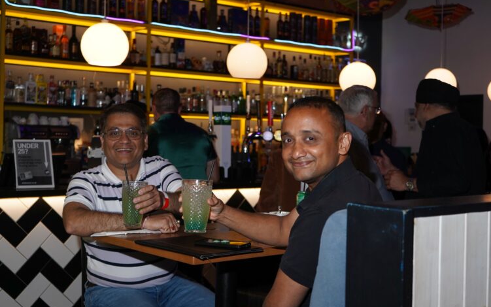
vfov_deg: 25.9
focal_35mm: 50
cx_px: 241
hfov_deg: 40.3
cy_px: 143
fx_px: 669
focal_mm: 48
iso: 1250
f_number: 4.5
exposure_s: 1/200
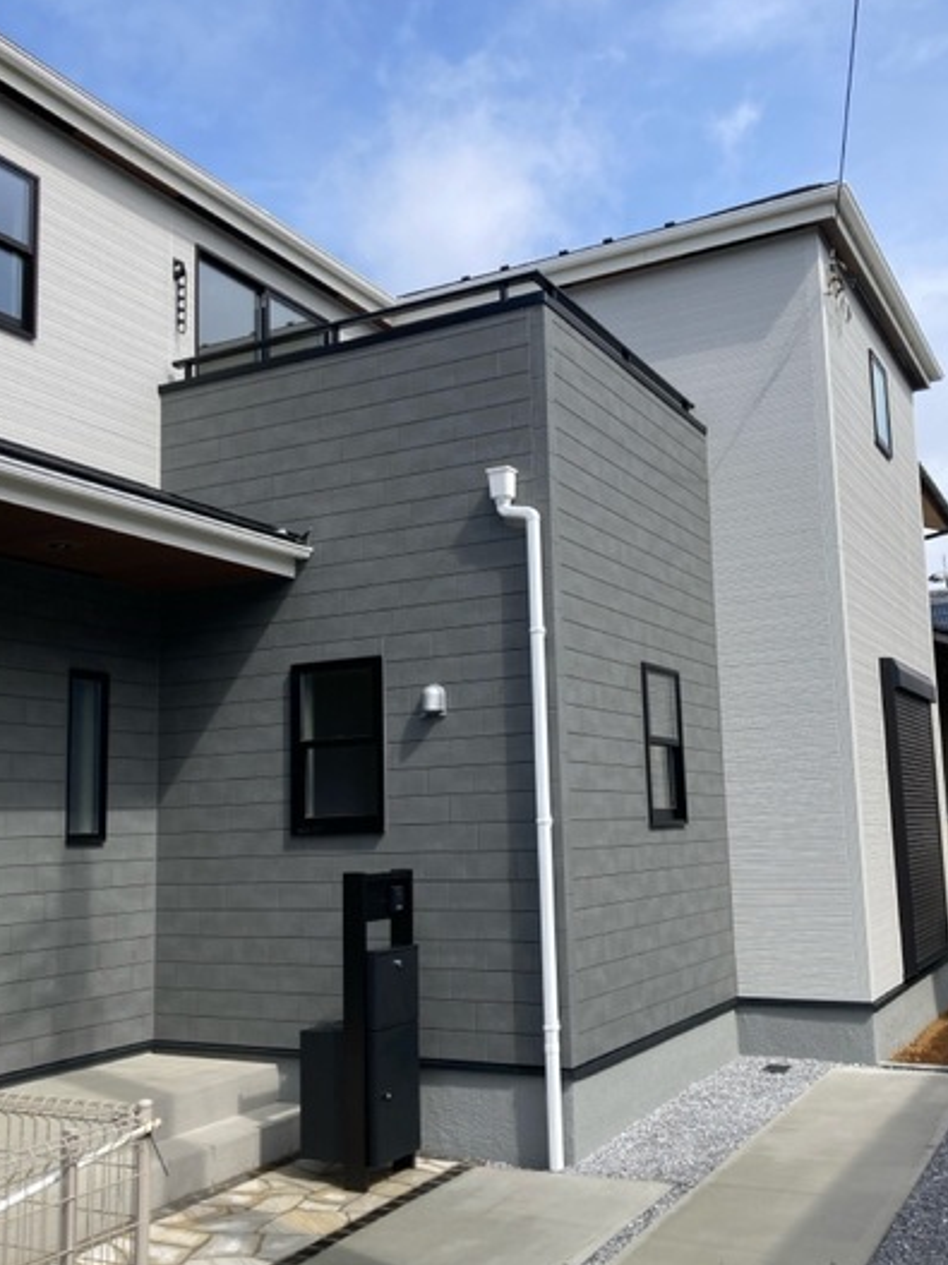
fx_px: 1242
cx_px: 468
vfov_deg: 54.0
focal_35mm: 34
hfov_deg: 41.8
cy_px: 658
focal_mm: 3.99
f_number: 1.8
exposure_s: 1/1621
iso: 20
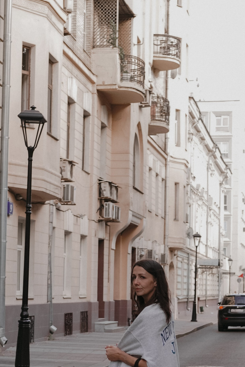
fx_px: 898
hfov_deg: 15.5
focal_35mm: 88
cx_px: 137
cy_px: 261
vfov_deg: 23.0
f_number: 4
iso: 250
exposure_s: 1/160
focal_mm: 40
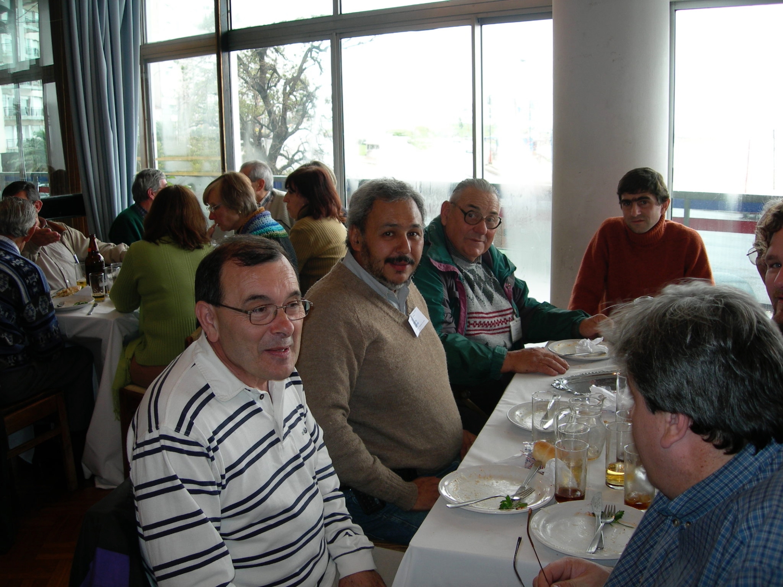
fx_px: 859
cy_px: 294
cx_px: 392
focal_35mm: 38
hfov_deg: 49.0
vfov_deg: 37.7
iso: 50
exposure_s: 1/34.7
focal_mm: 7.8
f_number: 2.8
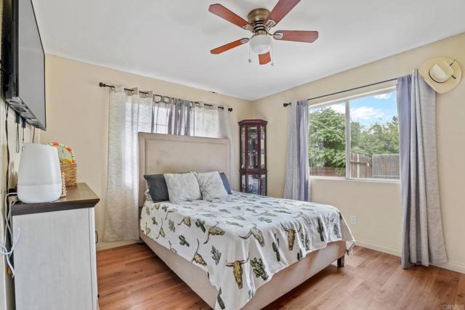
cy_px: 155
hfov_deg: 97.1
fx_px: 205
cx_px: 232
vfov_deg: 74.1
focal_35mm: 16
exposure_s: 1/30
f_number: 8
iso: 1000
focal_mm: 10.6
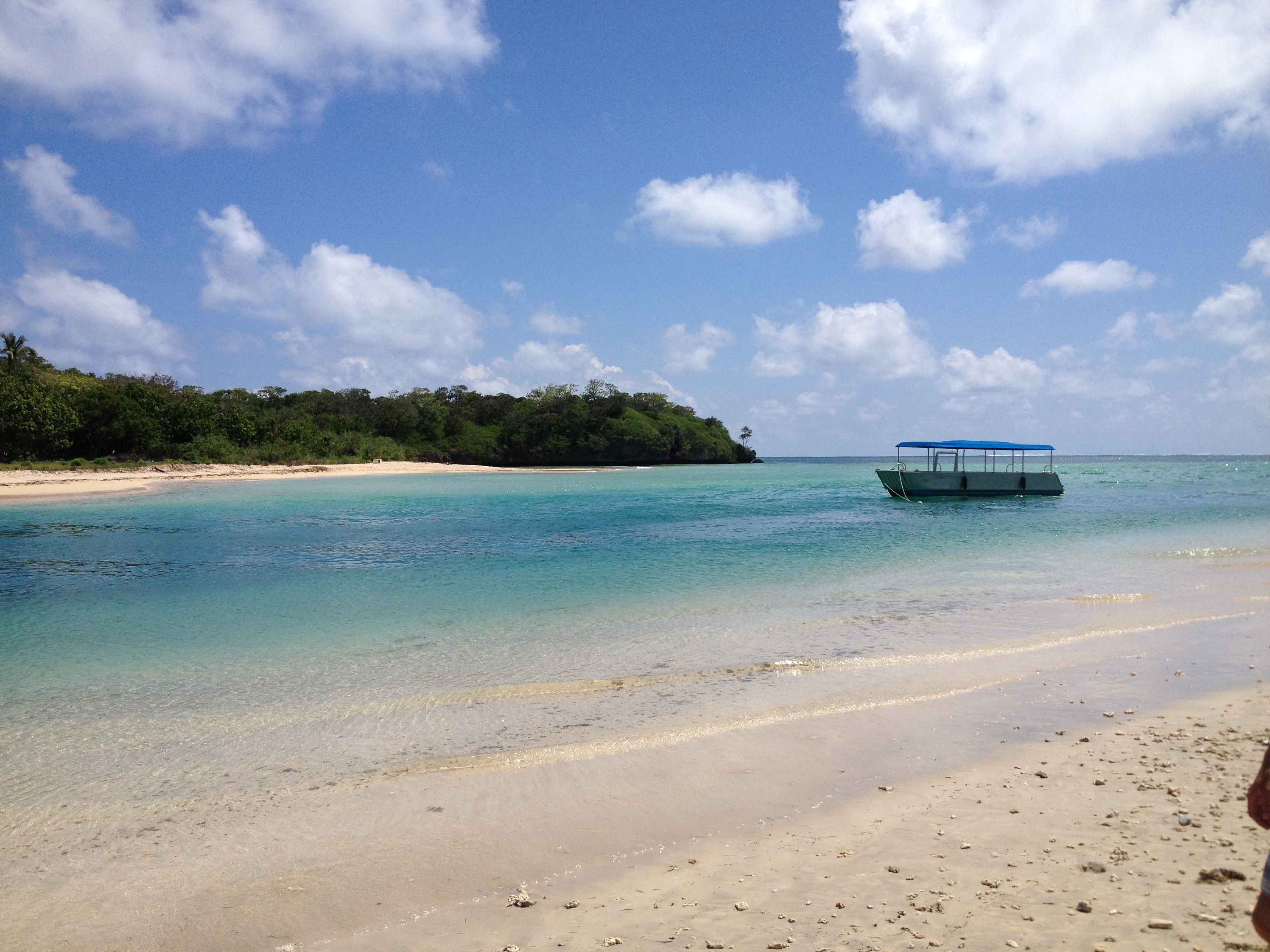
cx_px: 635
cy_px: 476
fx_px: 1284
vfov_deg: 40.7
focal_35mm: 35
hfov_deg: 52.6
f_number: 2.4
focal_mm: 4.28
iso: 50
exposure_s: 1/3690
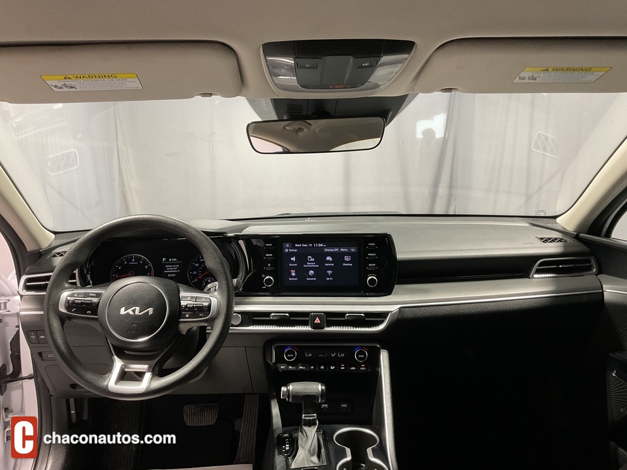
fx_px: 525
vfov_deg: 48.2
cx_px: 314
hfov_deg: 61.7
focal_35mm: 29
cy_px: 235
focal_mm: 3
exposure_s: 1/50
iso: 80
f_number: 1.8
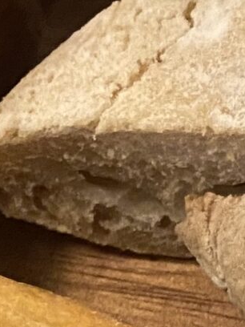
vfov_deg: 12.0
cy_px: 333
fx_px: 1538
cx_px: 637
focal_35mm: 163
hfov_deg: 8.2
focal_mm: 4.25
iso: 500
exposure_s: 1/25
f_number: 1.8
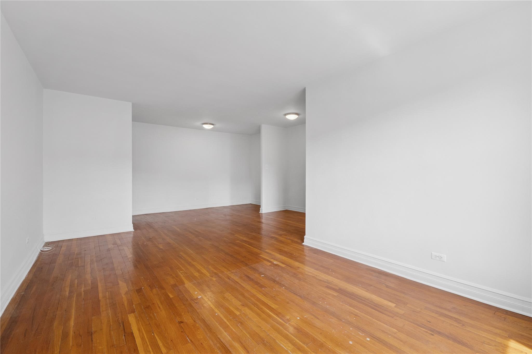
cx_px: 266
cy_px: 177
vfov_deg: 77.3
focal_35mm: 15
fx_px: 222
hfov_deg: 100.4
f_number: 14
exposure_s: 1/30
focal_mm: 15
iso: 640
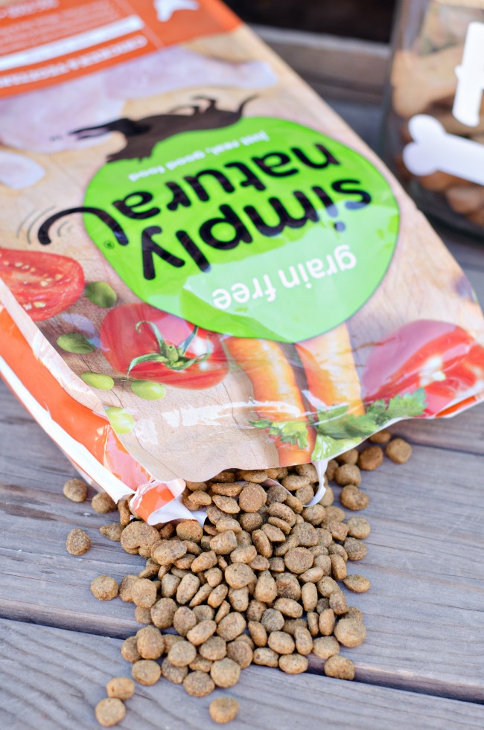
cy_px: 365
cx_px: 242
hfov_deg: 18.1
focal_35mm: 75
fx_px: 1519
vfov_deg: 27.0
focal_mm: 50
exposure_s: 1/250
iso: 200
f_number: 3.2
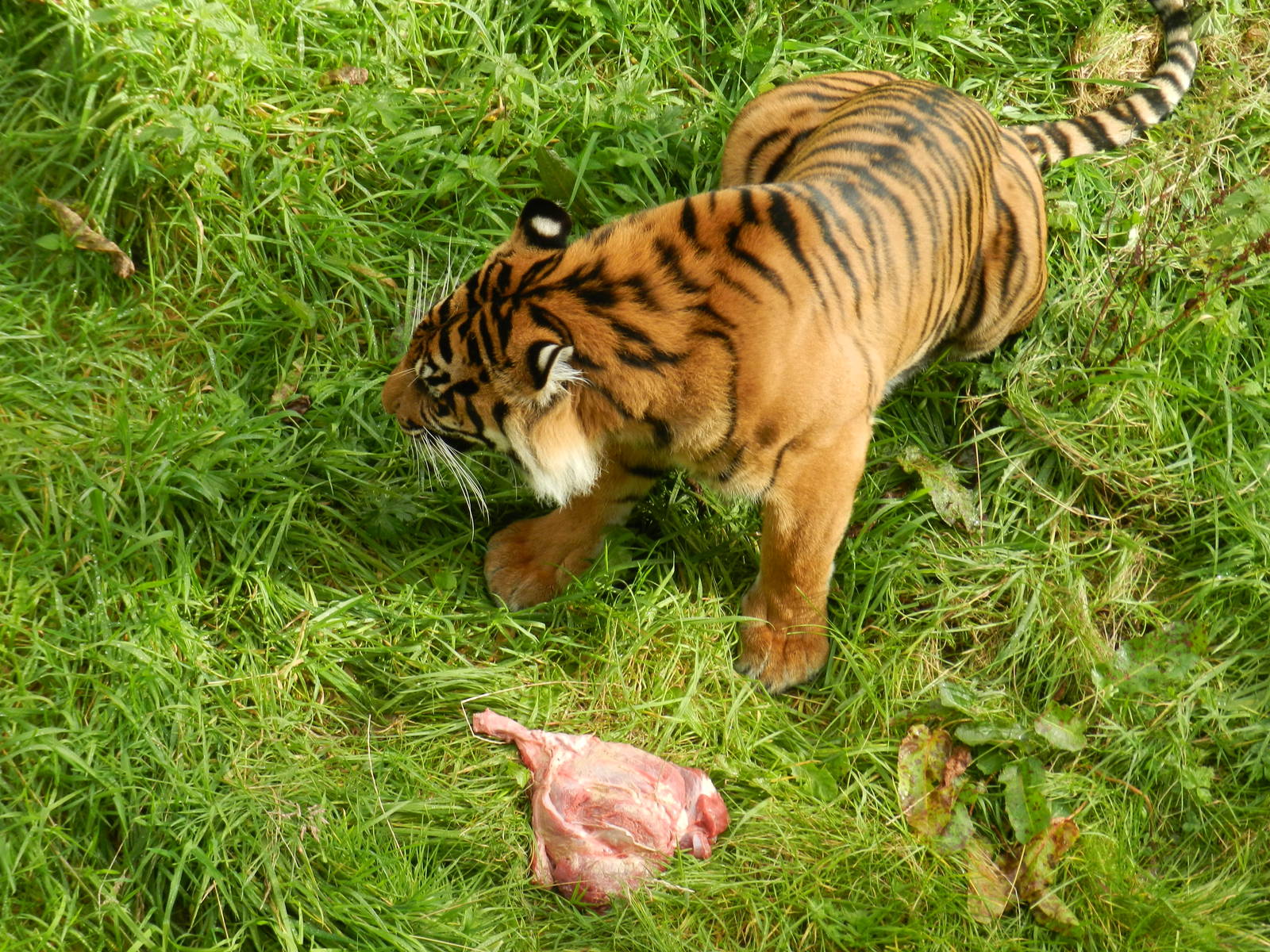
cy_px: 476
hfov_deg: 12.3
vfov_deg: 9.3
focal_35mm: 160
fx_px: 5870
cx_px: 635
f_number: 5.3
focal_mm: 28.4
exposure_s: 1/160
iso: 160
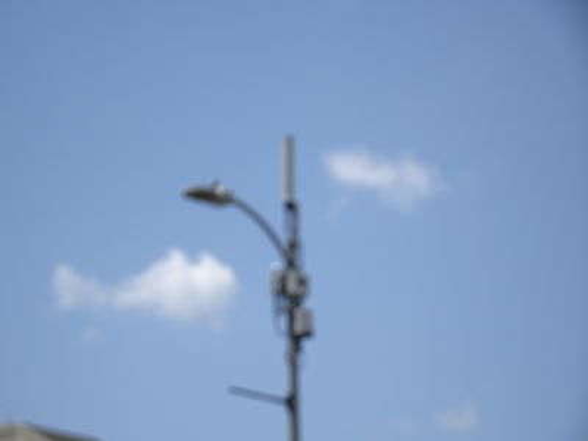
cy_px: 220
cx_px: 294
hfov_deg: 13.5
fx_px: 2480
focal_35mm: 146
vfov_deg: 10.2
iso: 80
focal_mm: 24.99
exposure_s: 1/500
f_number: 5.6
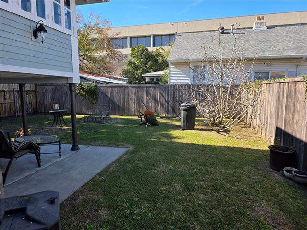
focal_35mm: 23
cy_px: 115
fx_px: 204
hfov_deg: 73.9
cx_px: 154
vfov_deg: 58.9
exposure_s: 1/2043
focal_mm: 6.3
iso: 80
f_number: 1.7
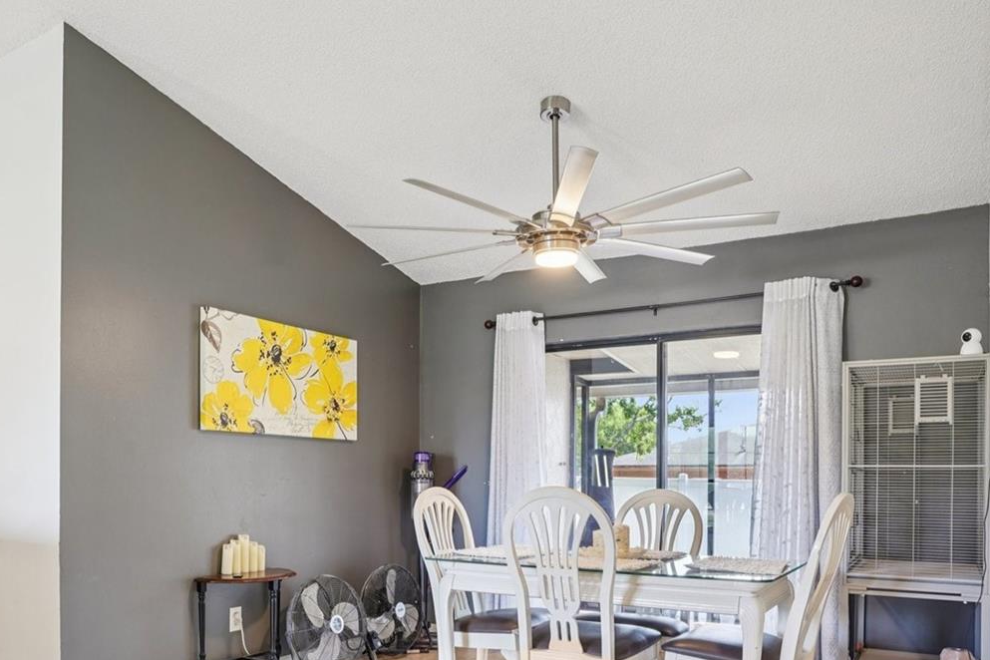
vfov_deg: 43.7
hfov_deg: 63.3
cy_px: 484
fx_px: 797
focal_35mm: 29
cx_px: 420
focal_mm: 18
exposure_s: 1/6
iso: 400
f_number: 9
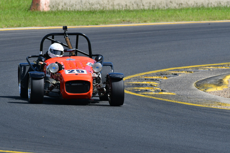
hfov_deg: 2.7
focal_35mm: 750
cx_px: 115
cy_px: 76
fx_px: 4793
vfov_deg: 1.8
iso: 320
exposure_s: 1/640
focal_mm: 500
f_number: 10
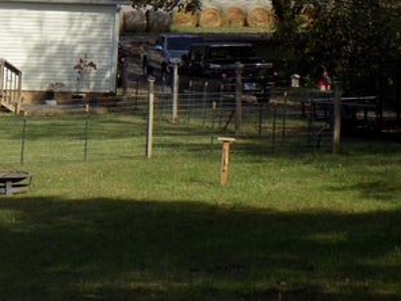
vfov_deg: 12.5
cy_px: 88
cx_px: -163
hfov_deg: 15.6
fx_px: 1367
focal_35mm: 118
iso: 80
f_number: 3.6
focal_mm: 7.3
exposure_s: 1/640
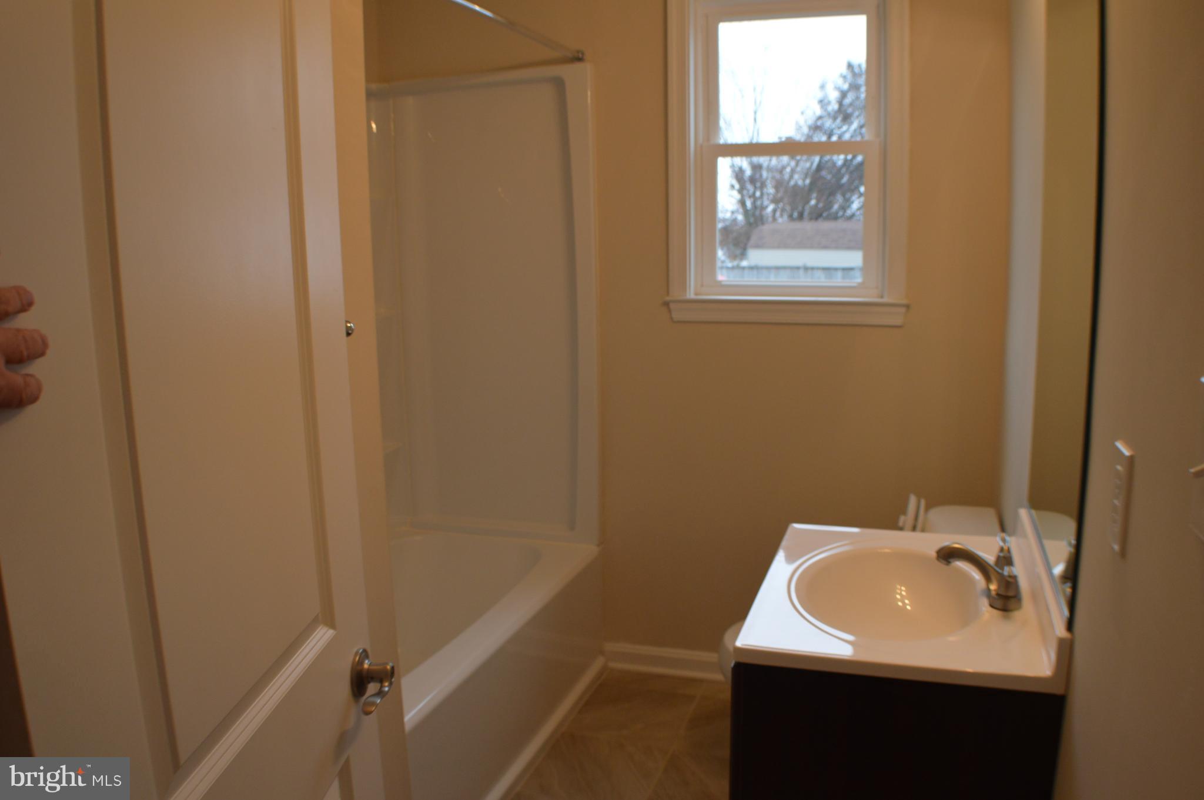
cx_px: 602
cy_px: 400
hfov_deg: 53.2
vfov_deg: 36.8
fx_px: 1203
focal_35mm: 36
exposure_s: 1/60
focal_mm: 24
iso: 400
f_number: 4
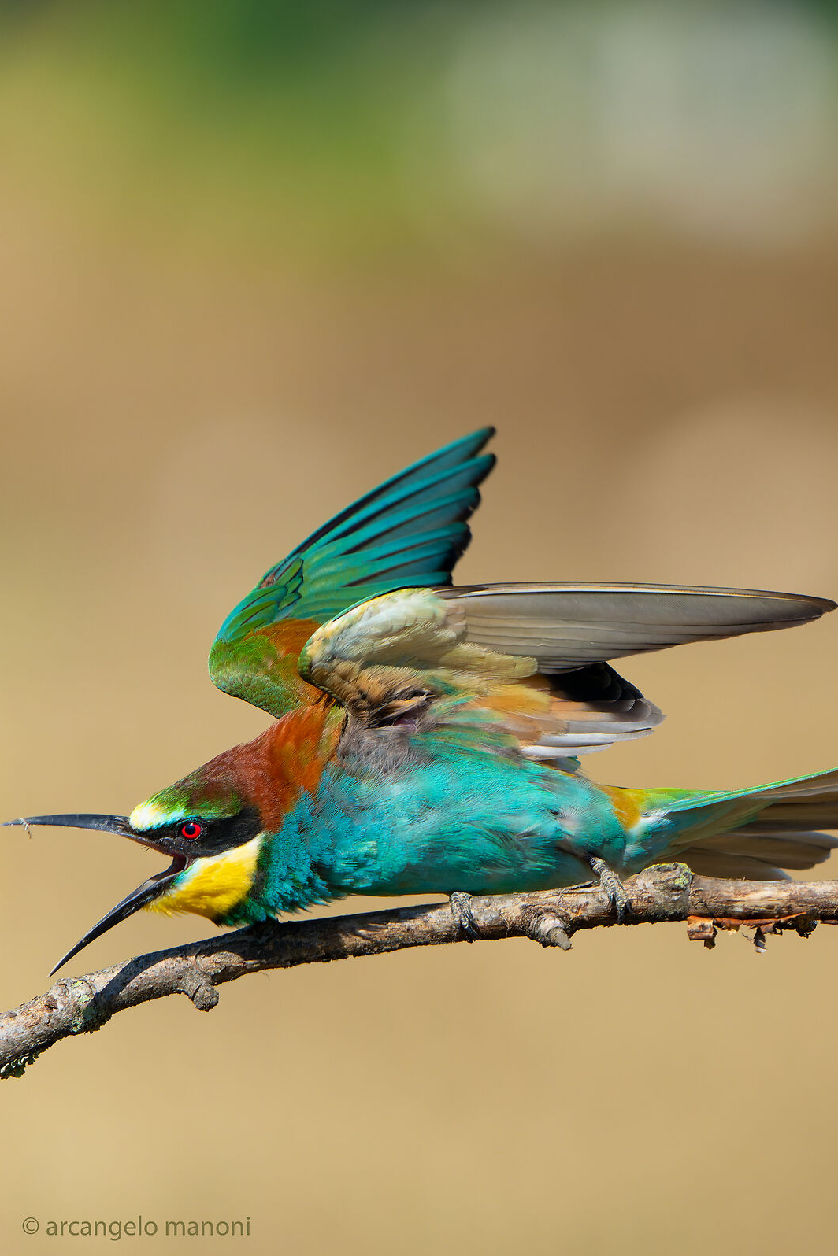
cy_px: 629
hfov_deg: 2.1
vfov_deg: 3.1
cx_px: 921
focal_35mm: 657
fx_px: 22938
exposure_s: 1/4000
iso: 1600
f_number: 7.1
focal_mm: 437
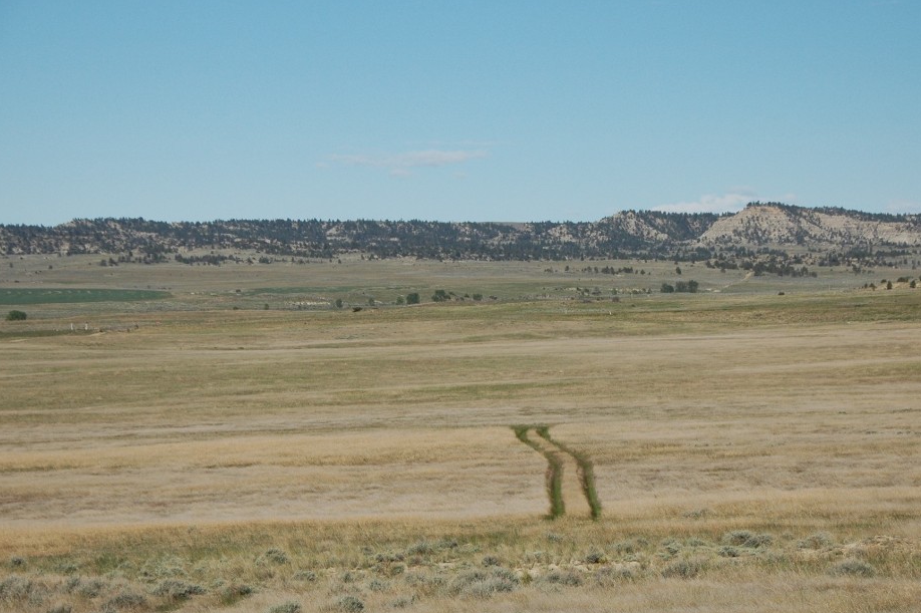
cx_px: 526
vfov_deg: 11.2
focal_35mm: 123
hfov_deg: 16.7
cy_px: 359
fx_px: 3135
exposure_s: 1/500
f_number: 5.6
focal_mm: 65
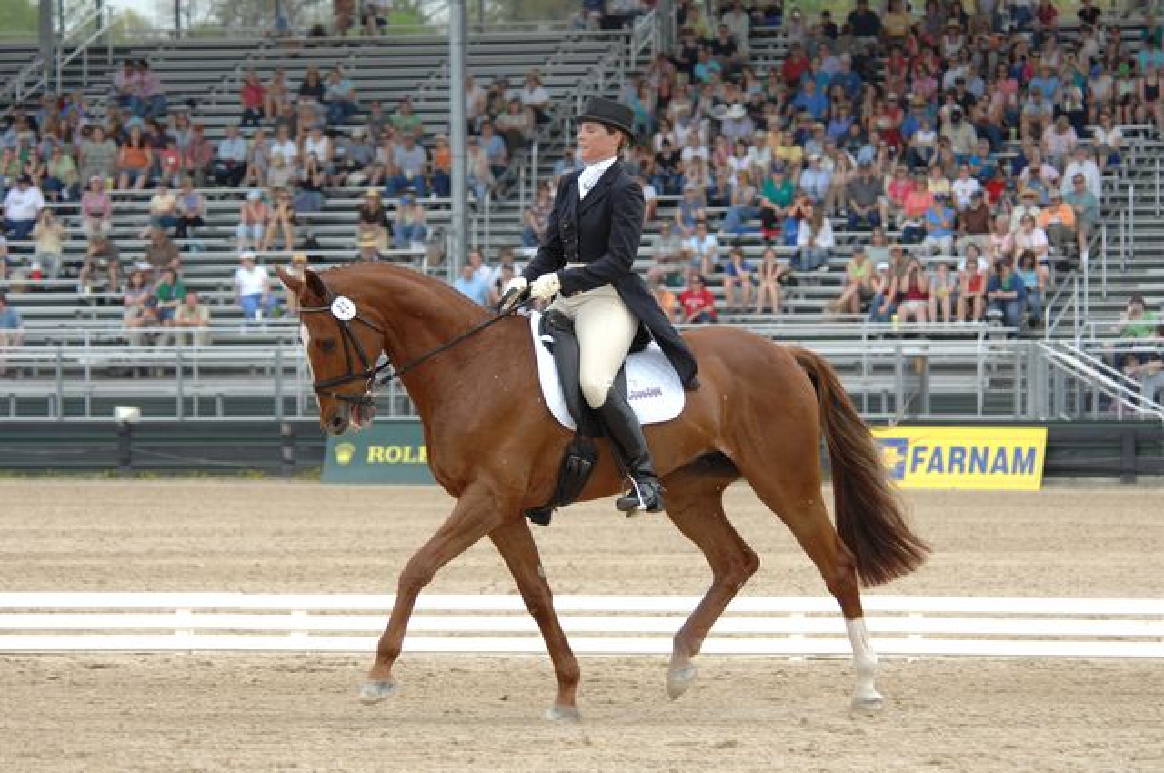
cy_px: 386
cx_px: 582
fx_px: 7024
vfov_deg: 6.3
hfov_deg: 9.5
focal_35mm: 218
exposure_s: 1/500
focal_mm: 145
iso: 200
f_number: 5.3
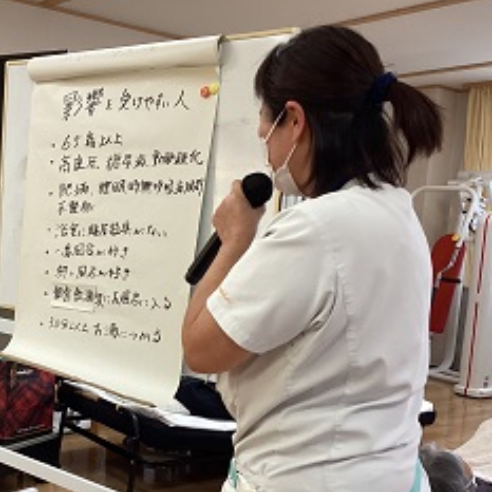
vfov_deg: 35.8
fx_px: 756
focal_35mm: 47
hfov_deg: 35.5
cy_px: 310
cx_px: 144
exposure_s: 1/50
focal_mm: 3.3
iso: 125
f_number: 2.4
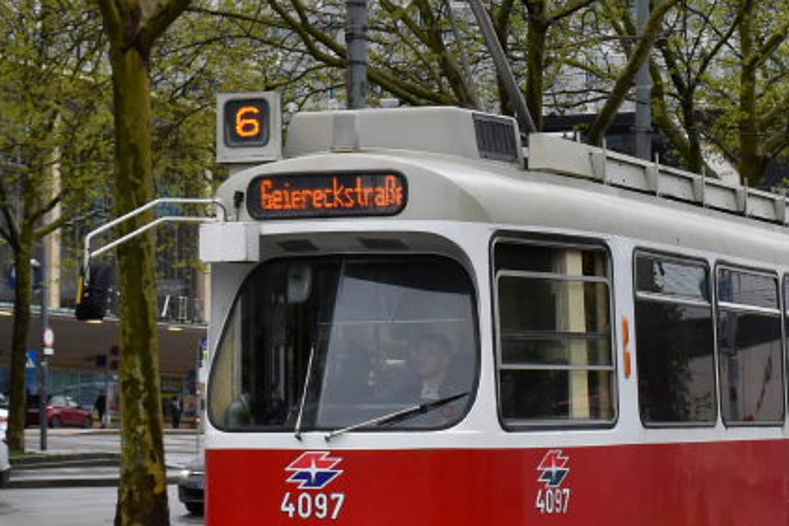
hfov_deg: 15.8
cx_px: 595
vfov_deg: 10.6
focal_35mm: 129
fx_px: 2827
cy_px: 251
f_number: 8
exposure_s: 1/250
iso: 400
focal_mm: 28
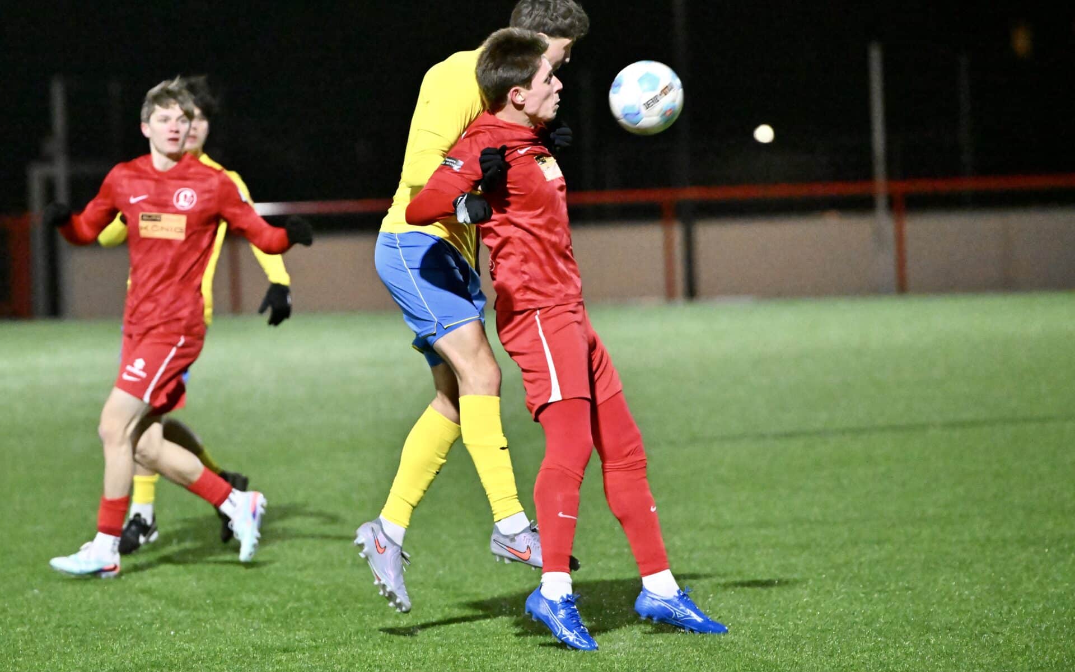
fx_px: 6211
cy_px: 292
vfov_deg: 6.2
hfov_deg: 9.9
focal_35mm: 212
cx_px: 538
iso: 10000
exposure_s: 1/1250
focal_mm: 195
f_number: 3.2
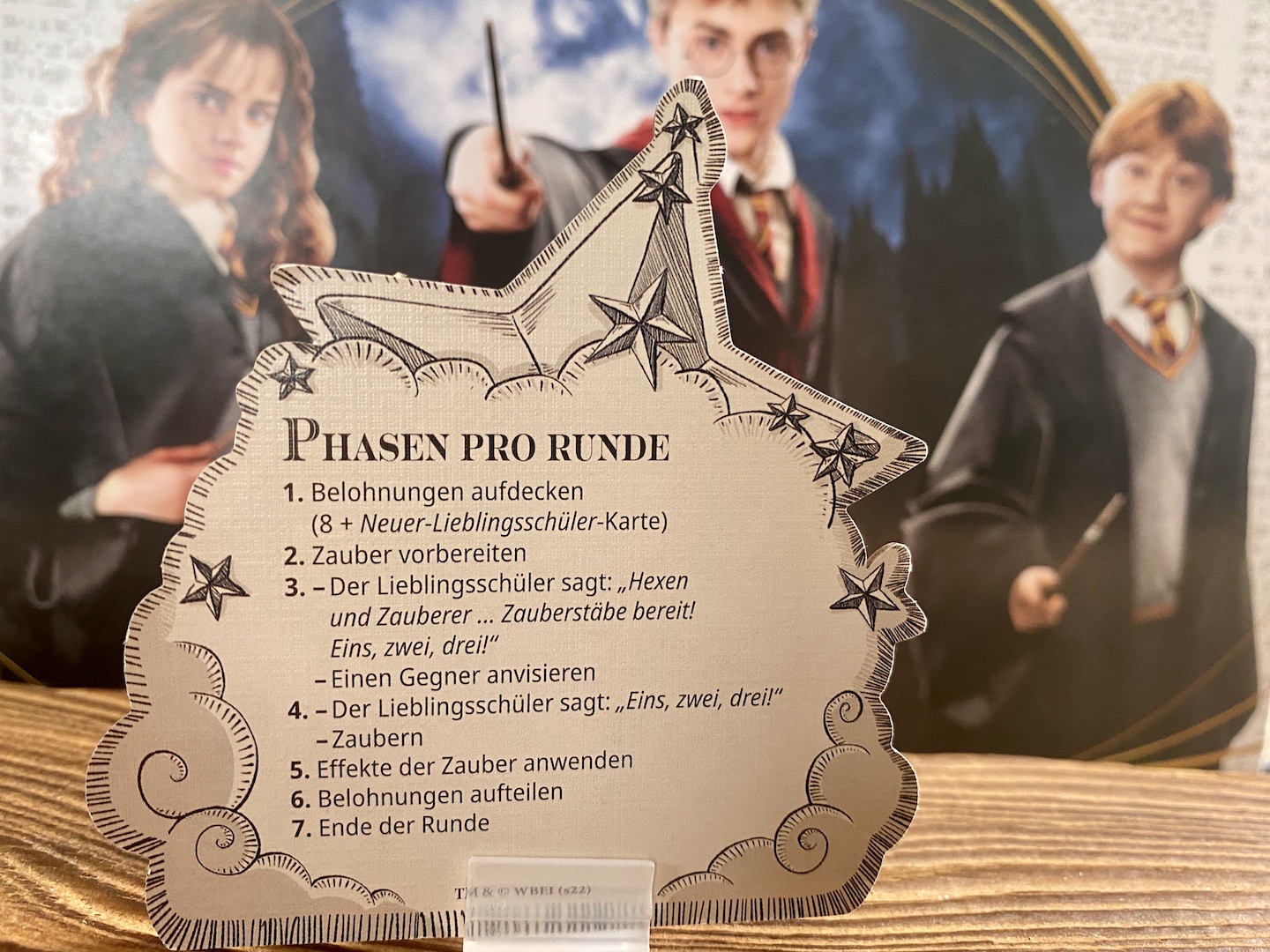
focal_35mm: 26
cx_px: 635
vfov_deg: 53.1
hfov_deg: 67.3
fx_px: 954
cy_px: 476
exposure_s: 1/83
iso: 125
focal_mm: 4.25
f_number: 1.8
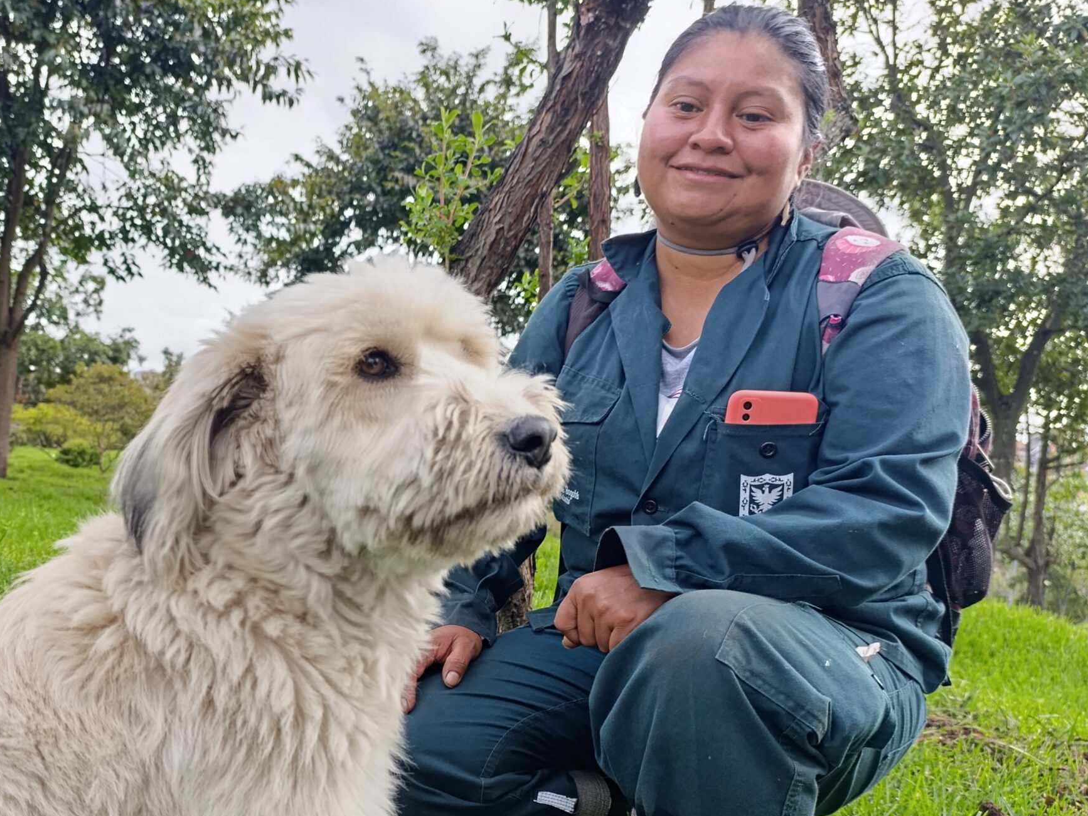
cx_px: 324
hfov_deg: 52.4
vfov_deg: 41.3
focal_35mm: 34
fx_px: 1069
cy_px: 541
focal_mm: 6.14
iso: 64
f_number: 1.6
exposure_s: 1/120
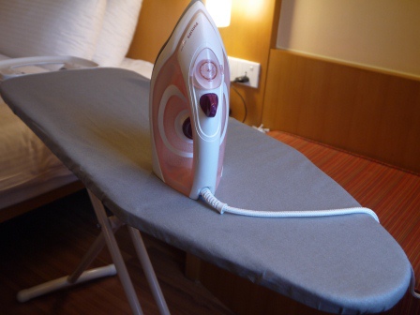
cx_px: 210
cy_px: 158
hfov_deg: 46.8
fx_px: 485
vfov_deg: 36.0
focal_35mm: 40
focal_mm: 20
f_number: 4.4
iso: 500
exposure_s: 1/60
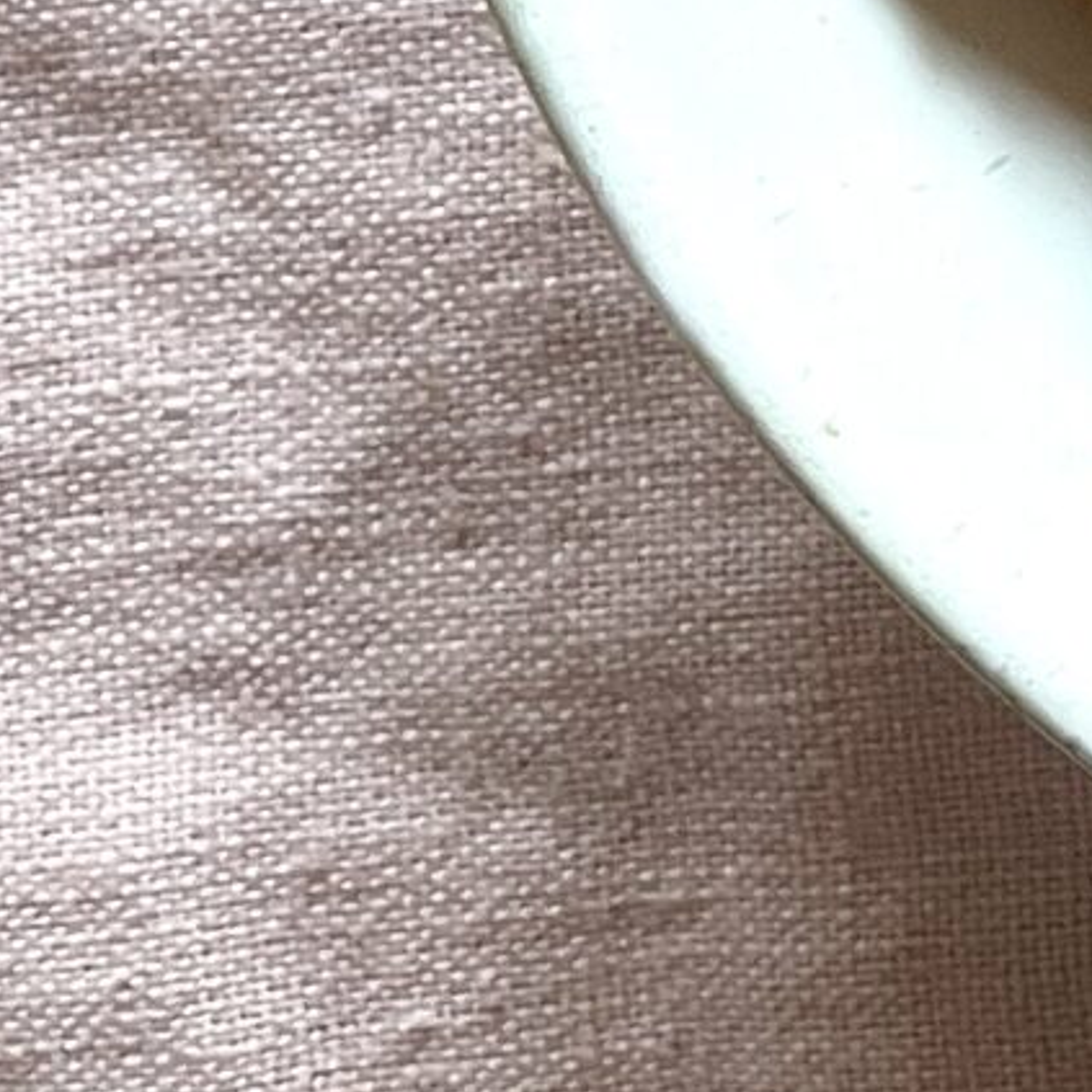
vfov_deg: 11.7
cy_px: -774
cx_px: 2447
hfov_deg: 11.0
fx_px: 4961
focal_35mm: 139
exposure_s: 1/50
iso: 200
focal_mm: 4.2
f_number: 1.6
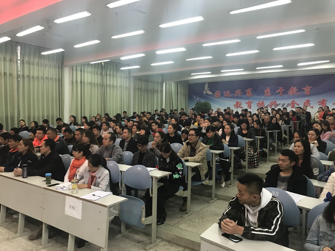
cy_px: 126
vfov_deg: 49.7
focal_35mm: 28
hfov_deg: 63.4
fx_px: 271
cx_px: 168
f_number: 1.8
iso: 32
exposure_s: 1/25
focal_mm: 3.99
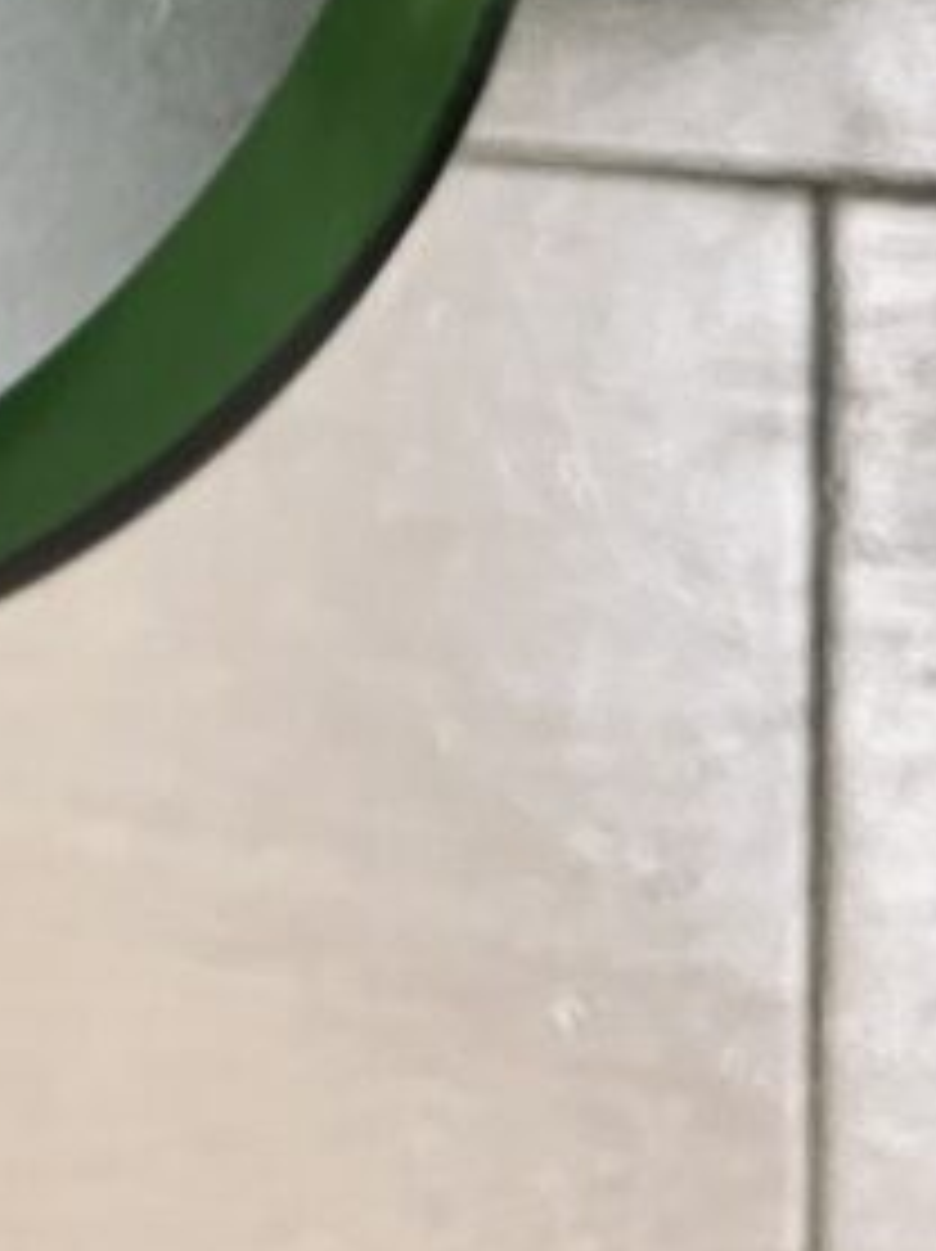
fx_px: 4369
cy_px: -824
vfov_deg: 14.7
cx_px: -927
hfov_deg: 11.1
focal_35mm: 121
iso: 125
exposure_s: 1/60
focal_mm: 3.99
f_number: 1.8
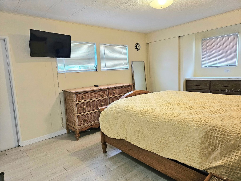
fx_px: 160
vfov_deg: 58.9
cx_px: 120
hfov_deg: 73.9
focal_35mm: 23
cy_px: 90
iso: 320
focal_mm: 6.3
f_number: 1.7
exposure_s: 1/120
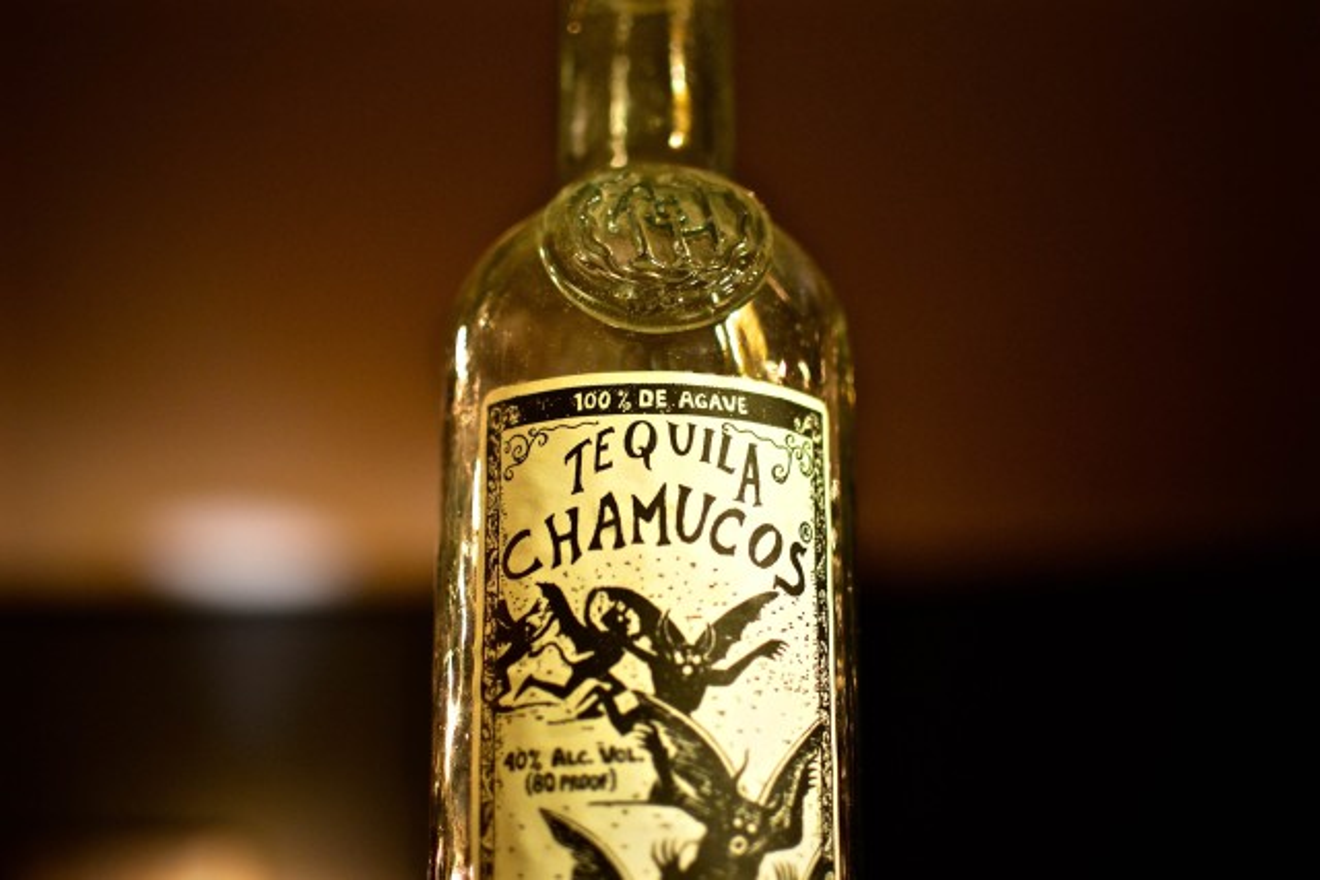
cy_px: 440
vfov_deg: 25.8
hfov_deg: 37.8
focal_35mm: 52
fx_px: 1925
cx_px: 660
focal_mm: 35
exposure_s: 1/15
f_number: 1.8
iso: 800
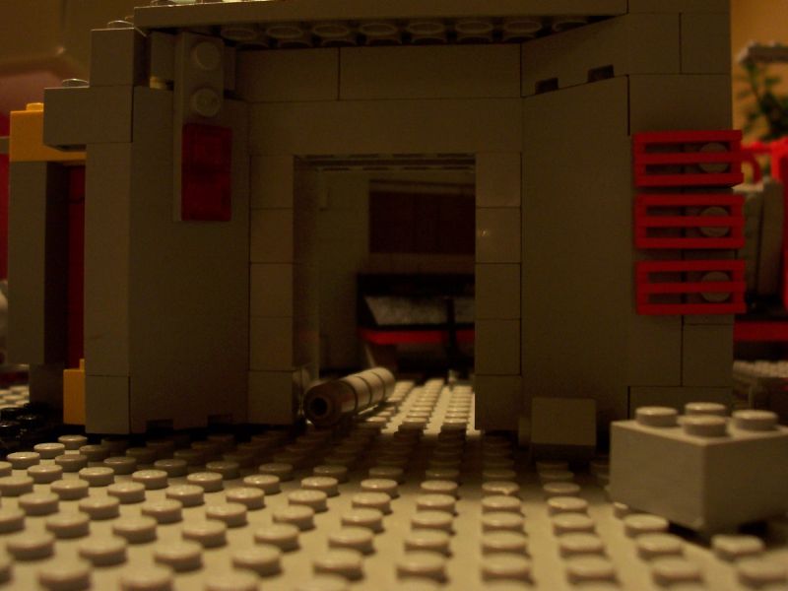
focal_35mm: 37
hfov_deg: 50.1
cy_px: 296
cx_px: 394
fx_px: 842
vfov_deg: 38.7
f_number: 2.8
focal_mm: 5.6
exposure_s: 1/8
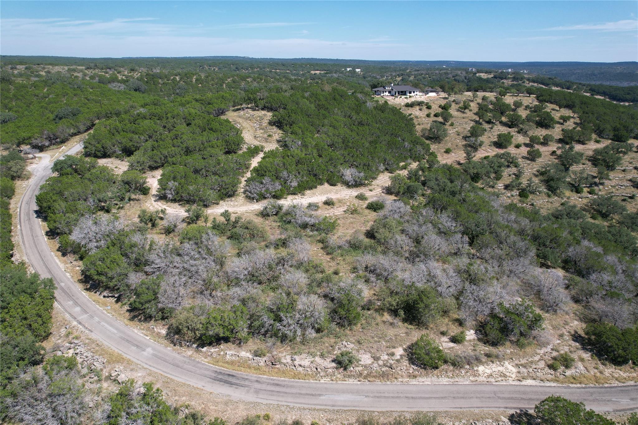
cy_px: 212
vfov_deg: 57.2
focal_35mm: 22
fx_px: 390
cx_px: 319
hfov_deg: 78.6
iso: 100
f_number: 2.8
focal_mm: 8.38
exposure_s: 1/1500
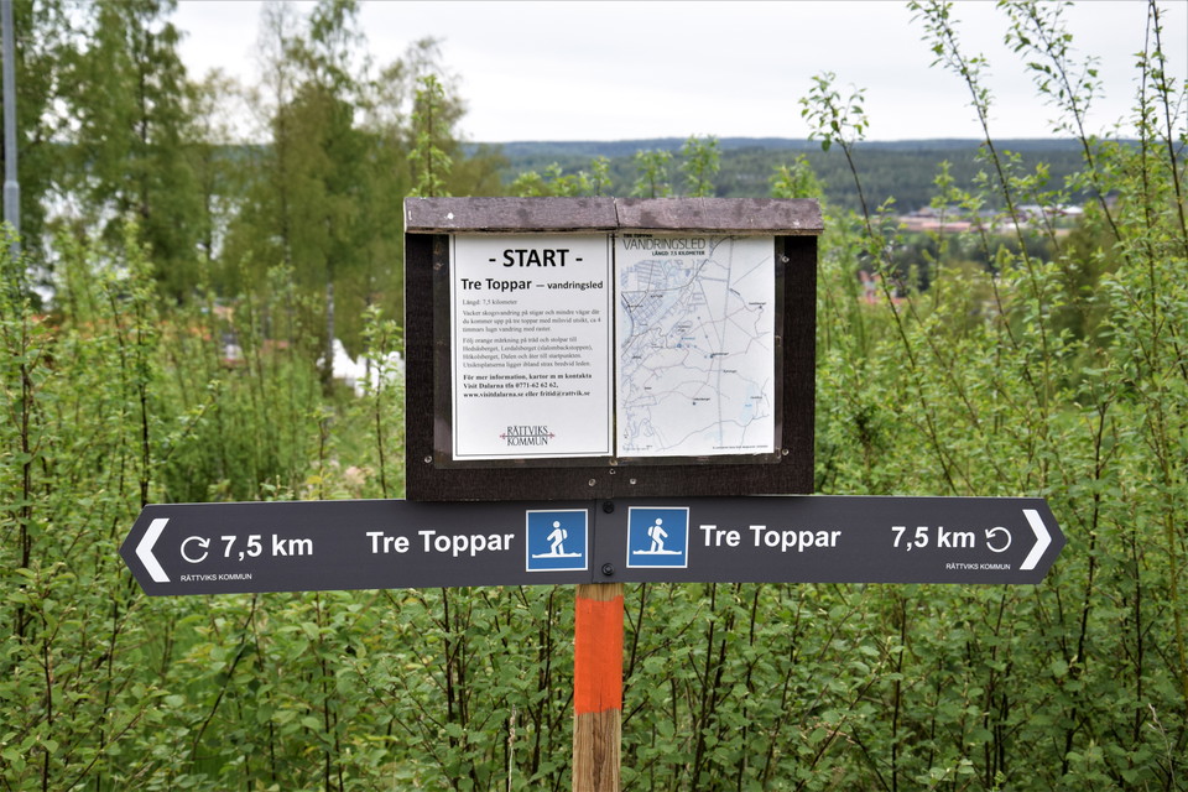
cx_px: 594
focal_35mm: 68
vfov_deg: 20.2
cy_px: 396
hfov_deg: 29.9
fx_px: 2227
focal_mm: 45
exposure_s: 1/250
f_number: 8
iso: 360
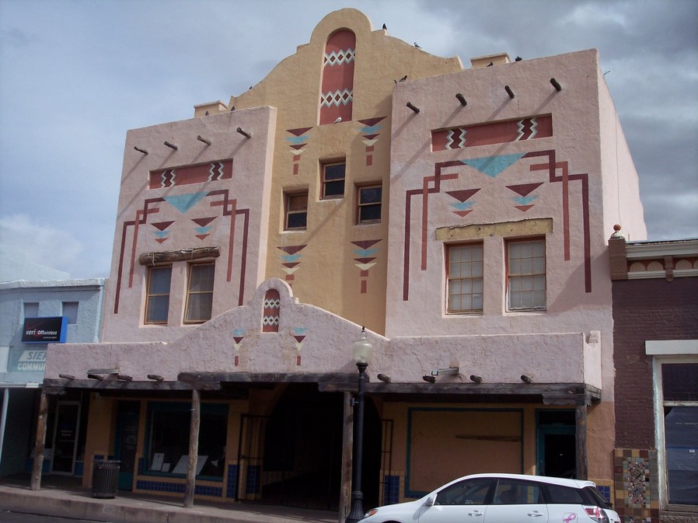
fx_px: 786
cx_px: 349
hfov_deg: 47.9
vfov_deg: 36.8
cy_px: 262
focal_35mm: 39
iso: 100
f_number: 5.6
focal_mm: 8
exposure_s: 1/750
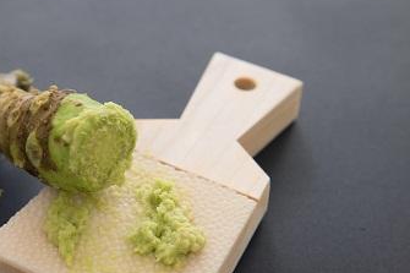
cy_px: 185
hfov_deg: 18.2
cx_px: 109
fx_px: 1275
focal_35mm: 112
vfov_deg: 12.2
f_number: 9
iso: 100
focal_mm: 75
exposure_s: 1/125
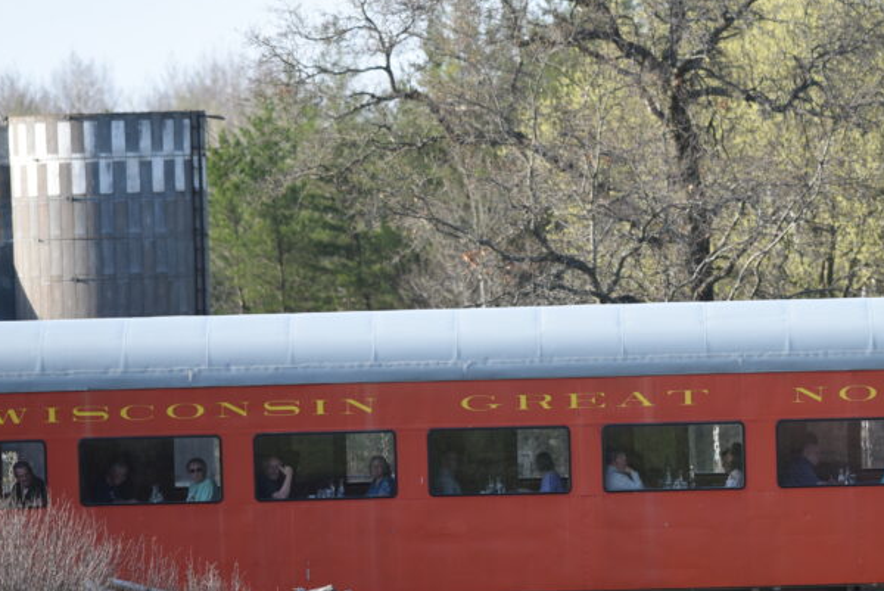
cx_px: 616
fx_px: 12581
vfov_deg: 2.7
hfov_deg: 4.0
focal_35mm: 512
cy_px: 318
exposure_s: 1/1250
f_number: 6.3
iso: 500
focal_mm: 300
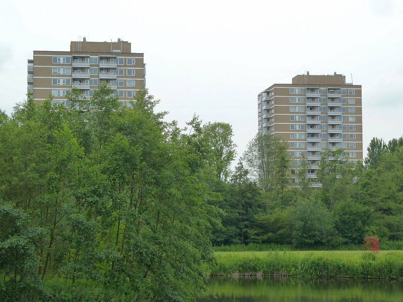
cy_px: 151
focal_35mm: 90
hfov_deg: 21.8
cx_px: 202
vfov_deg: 16.4
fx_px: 1048
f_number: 4.3
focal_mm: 14.7
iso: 125
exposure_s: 1/250
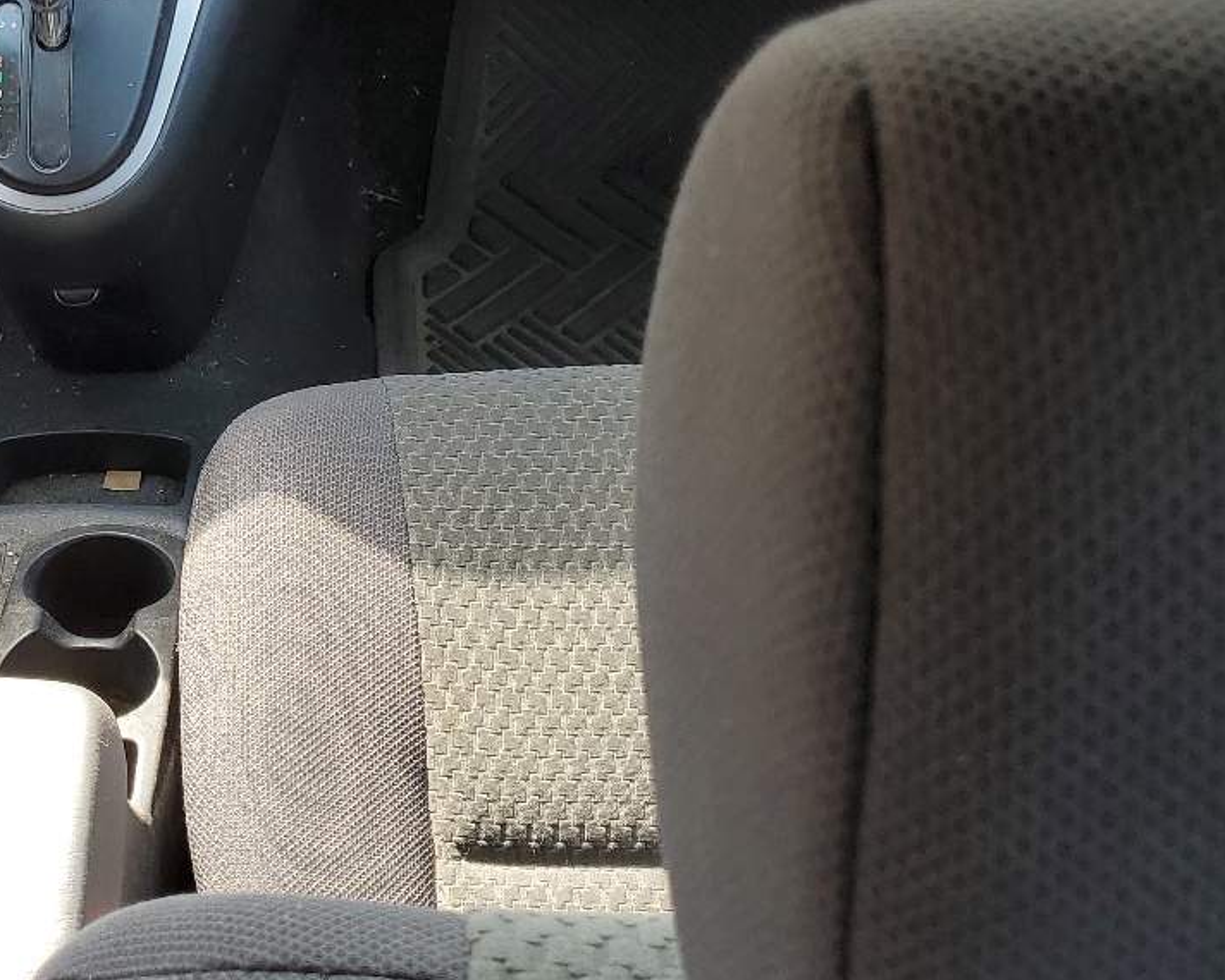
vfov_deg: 26.5
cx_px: 45
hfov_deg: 31.0
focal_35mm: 57
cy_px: 309
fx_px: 2067
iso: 50
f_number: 1.5
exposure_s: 1/141
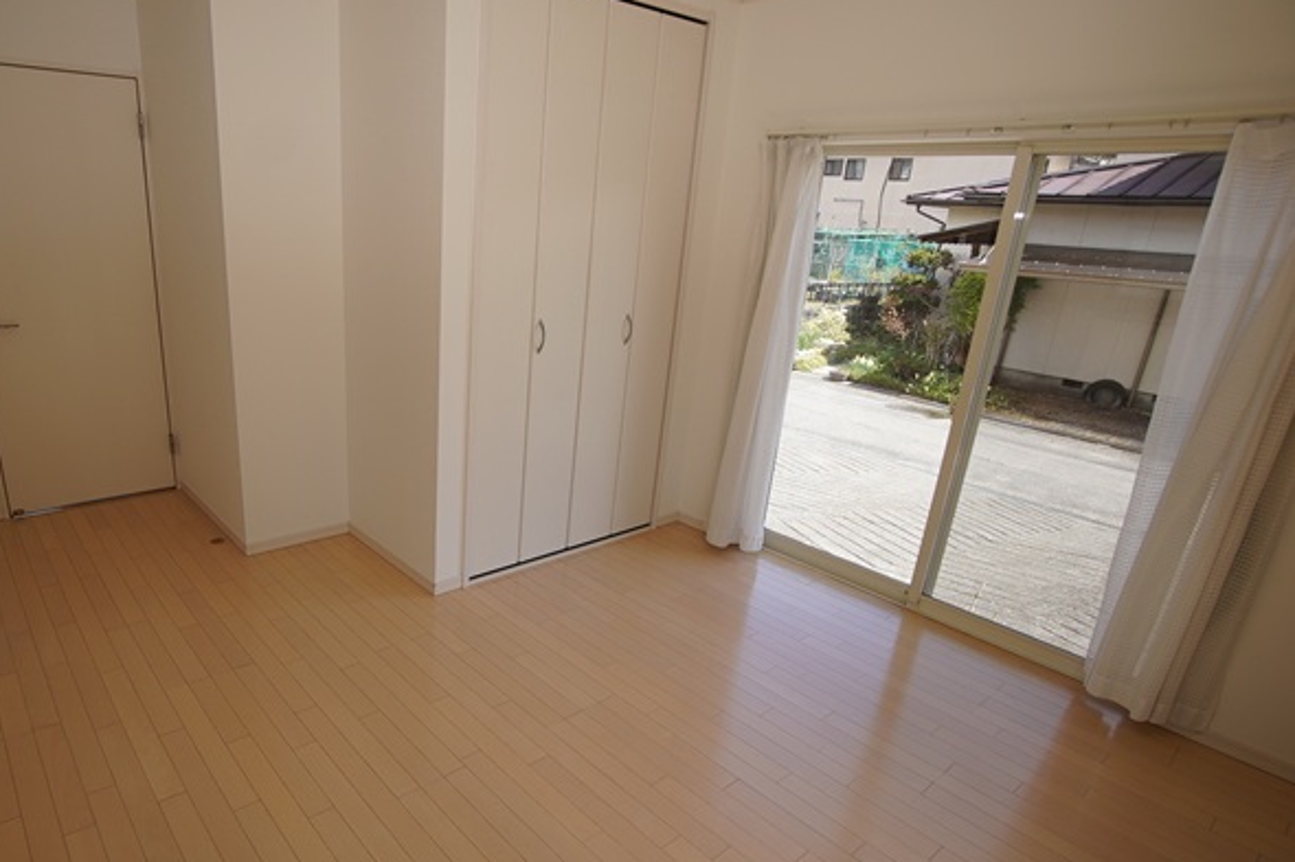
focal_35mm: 20
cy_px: 494
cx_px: 502
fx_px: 719
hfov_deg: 82.7
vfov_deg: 61.6
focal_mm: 10
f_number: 4.5
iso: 100
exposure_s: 1/200
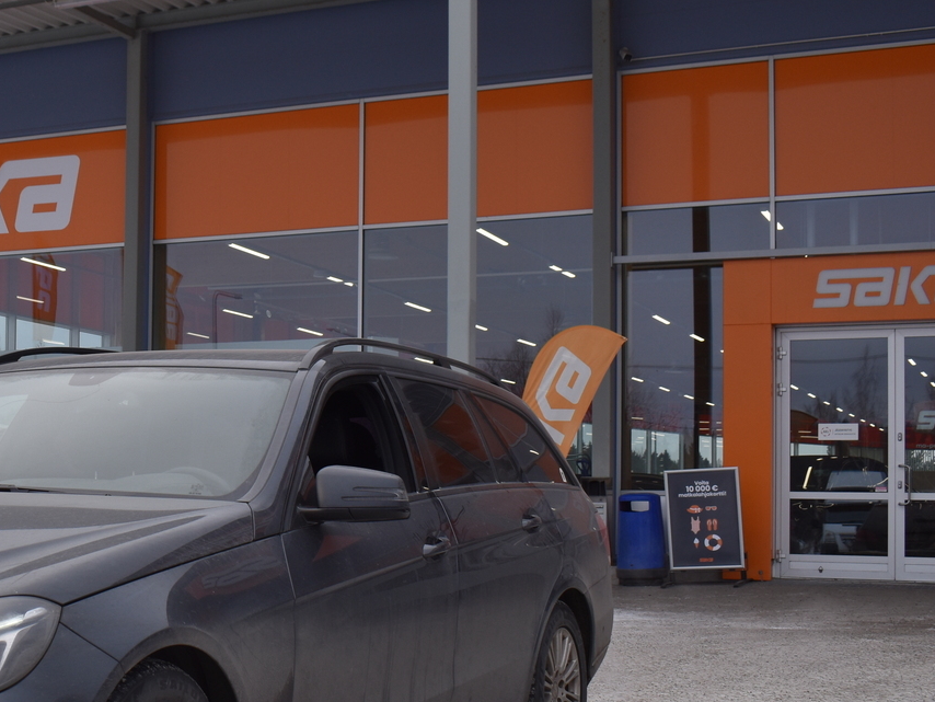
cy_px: 459
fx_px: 1700
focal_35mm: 63
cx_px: 53
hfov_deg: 29.2
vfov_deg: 23.2
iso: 200
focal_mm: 23
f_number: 8
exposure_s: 1/350
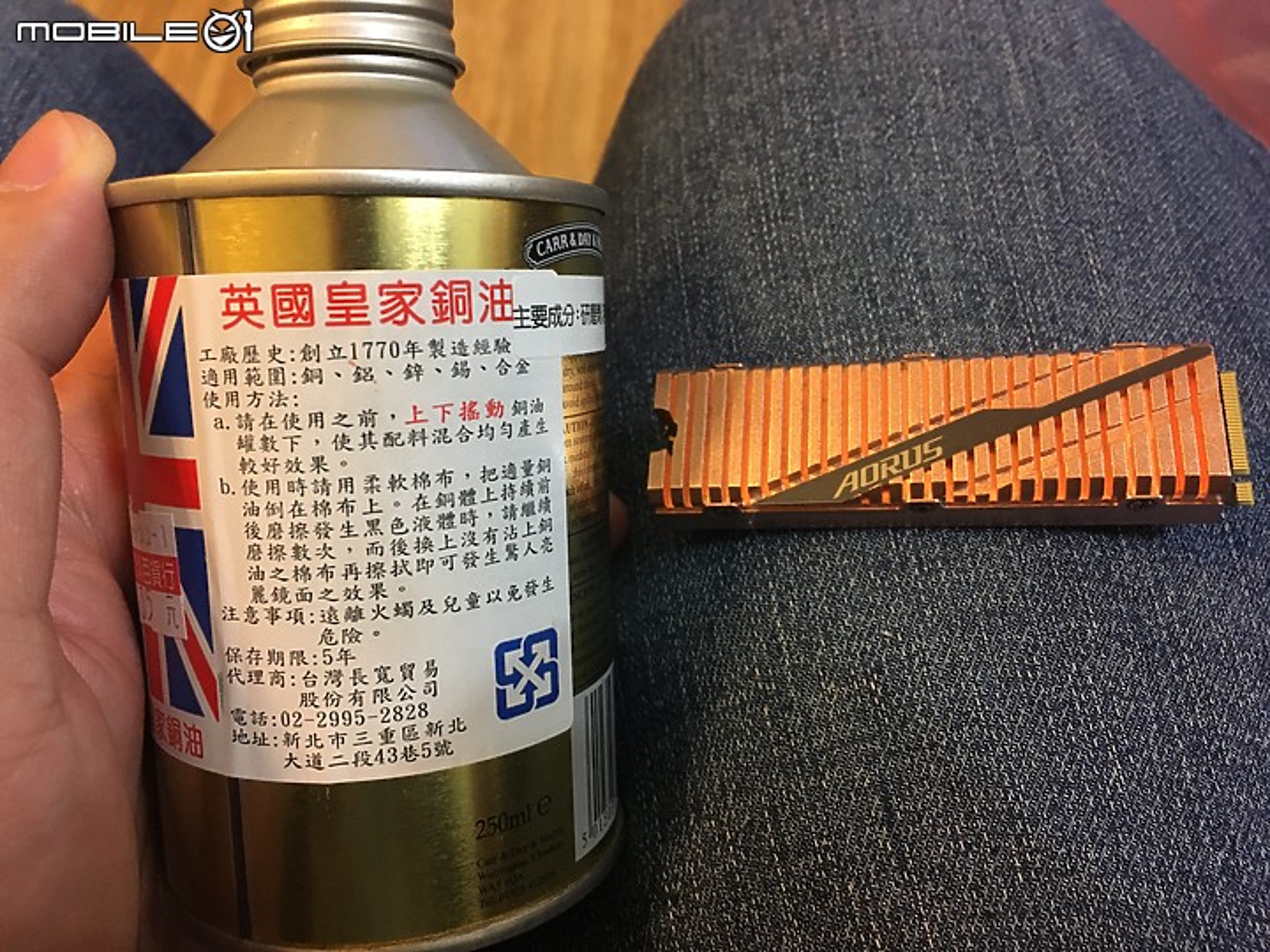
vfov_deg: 48.2
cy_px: 476
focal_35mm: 29
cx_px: 635
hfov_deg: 61.7
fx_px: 1064
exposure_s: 1/24
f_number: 2.2
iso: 200
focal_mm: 4.15
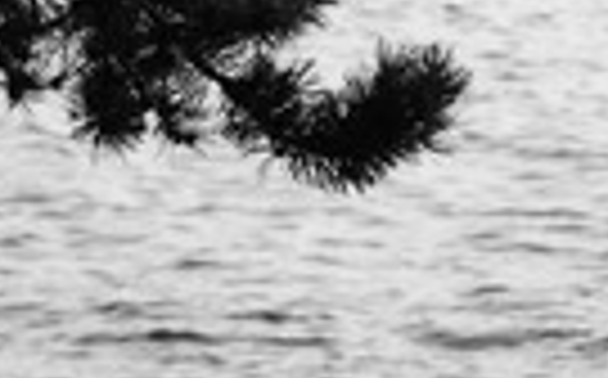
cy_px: -423
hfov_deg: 5.2
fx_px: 6577
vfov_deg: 3.3
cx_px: -500
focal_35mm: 397
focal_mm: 55
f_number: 5
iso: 200
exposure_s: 1/320
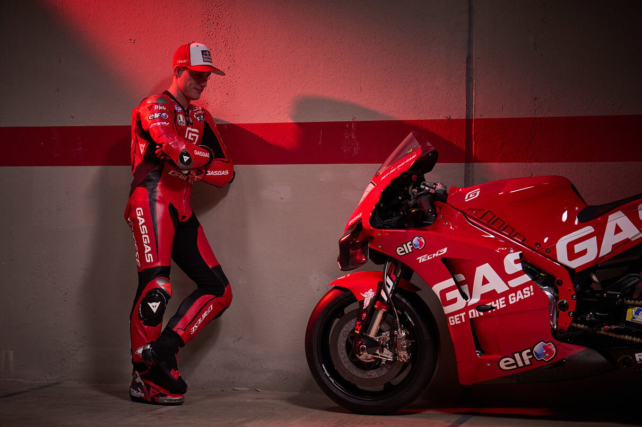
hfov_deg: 26.3
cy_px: 214
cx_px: 321
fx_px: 1373
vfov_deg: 17.7
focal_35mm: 77
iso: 640
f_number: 3.5
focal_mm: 77
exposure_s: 1/320
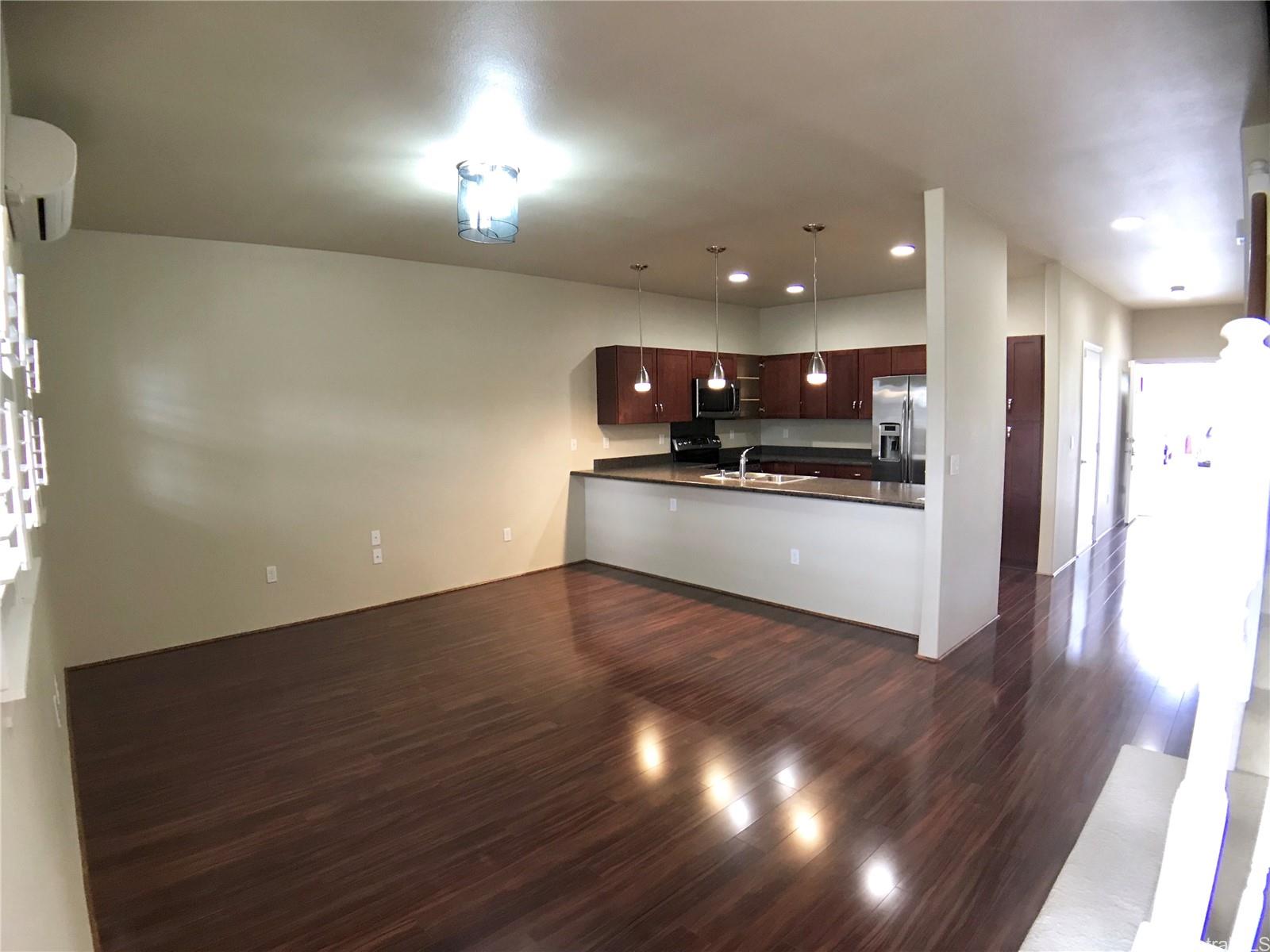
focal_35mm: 28
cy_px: 476
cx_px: 635
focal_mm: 3.99
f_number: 1.8
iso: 80
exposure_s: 1/15
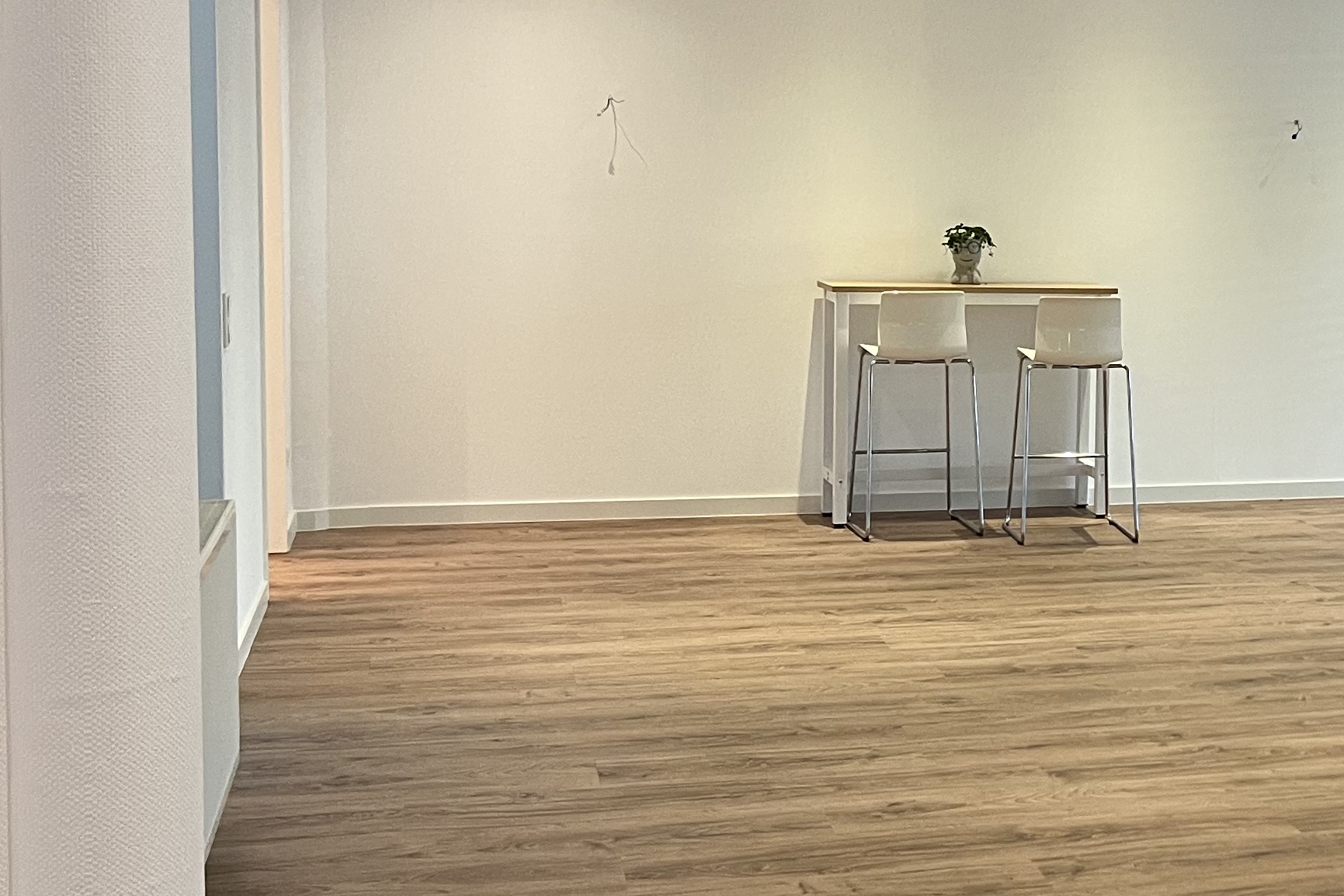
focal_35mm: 63
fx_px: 2352
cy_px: 375
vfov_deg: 21.6
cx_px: 1336
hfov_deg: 29.8
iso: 125
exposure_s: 1/95
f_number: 1.5
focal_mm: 5.7
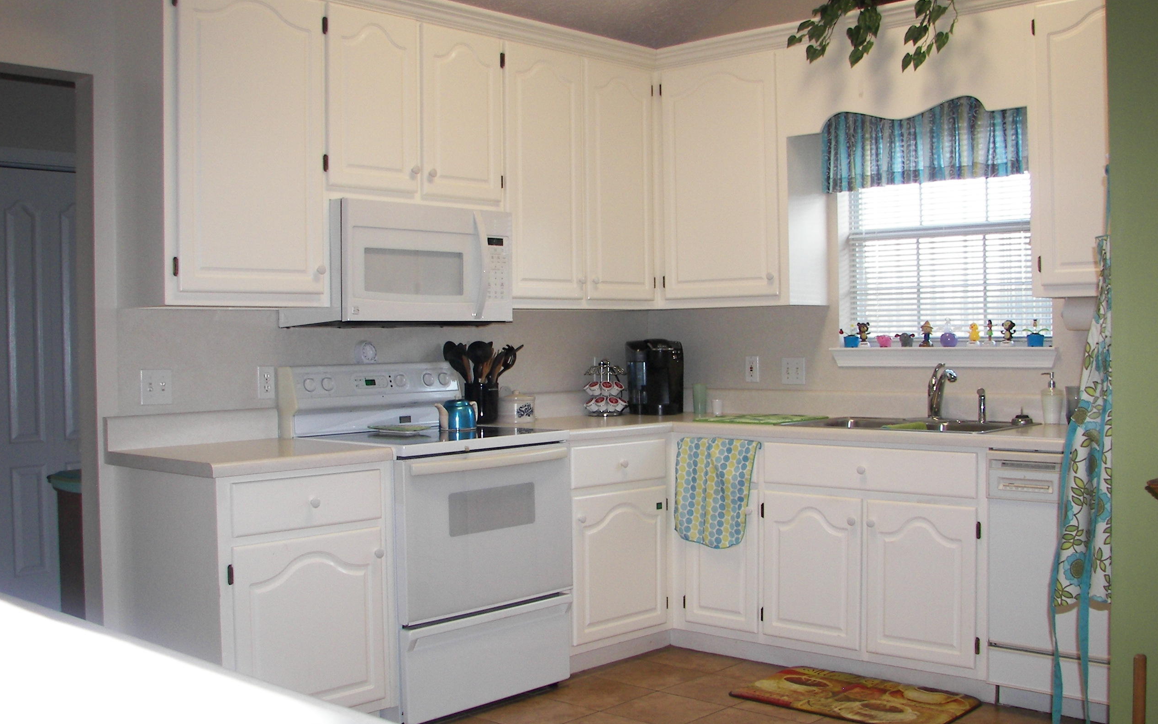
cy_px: 319
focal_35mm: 39
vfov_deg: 32.7
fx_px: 1231
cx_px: 574
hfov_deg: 50.4
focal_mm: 6
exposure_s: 1/30
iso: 100
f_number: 2.8
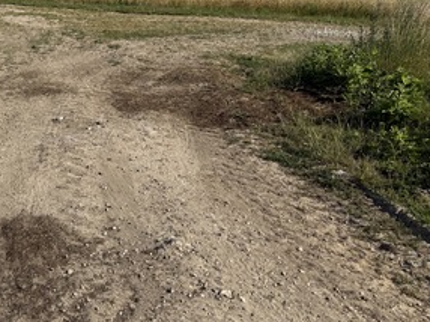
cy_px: 62
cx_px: 116
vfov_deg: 33.3
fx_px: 521
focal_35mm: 42
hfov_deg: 43.6
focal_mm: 6.76
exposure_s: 1/6173
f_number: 1.78
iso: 80
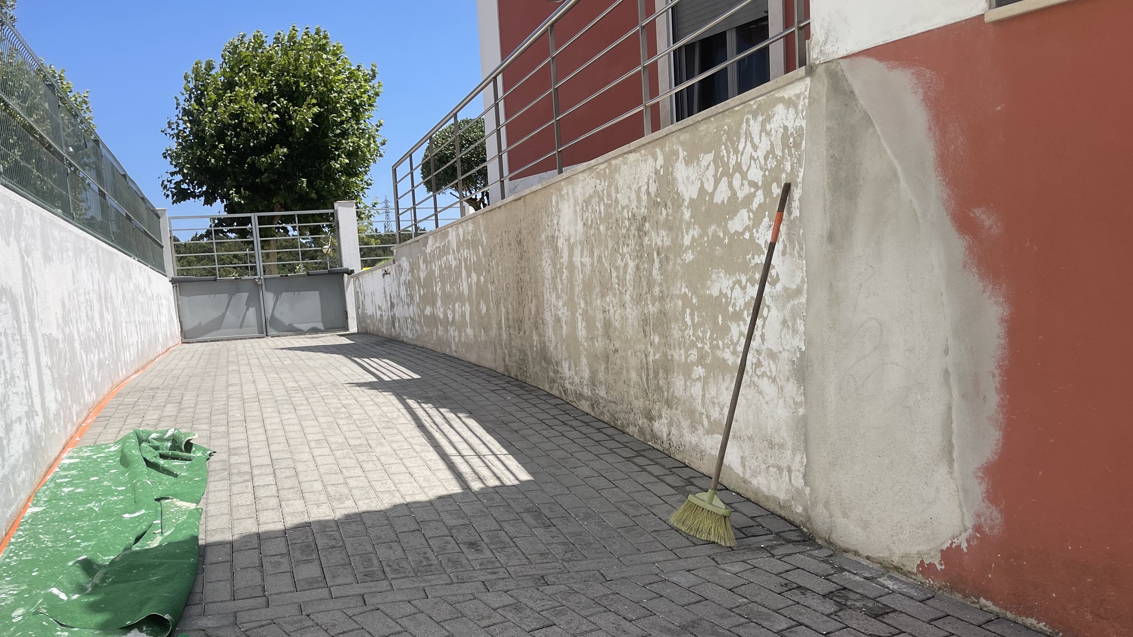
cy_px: 458
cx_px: 497
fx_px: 1112
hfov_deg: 53.9
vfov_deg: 31.6
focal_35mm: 37
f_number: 1.6
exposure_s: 1/3788
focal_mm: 5.1
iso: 32
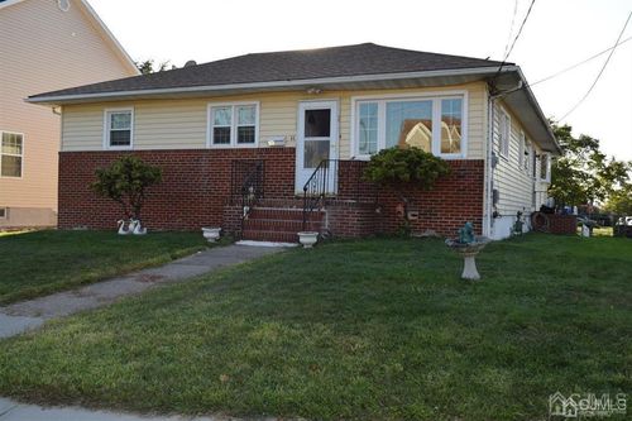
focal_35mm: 36
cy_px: 210
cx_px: 316
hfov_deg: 53.1
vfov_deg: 36.8
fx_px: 632
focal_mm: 24
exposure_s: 1/160
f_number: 6.3
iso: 100
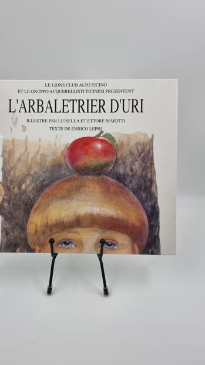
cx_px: 80
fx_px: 261
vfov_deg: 69.8
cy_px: 188
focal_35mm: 27
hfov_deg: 42.7
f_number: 1.8
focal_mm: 6.7
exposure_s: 1/120
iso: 50
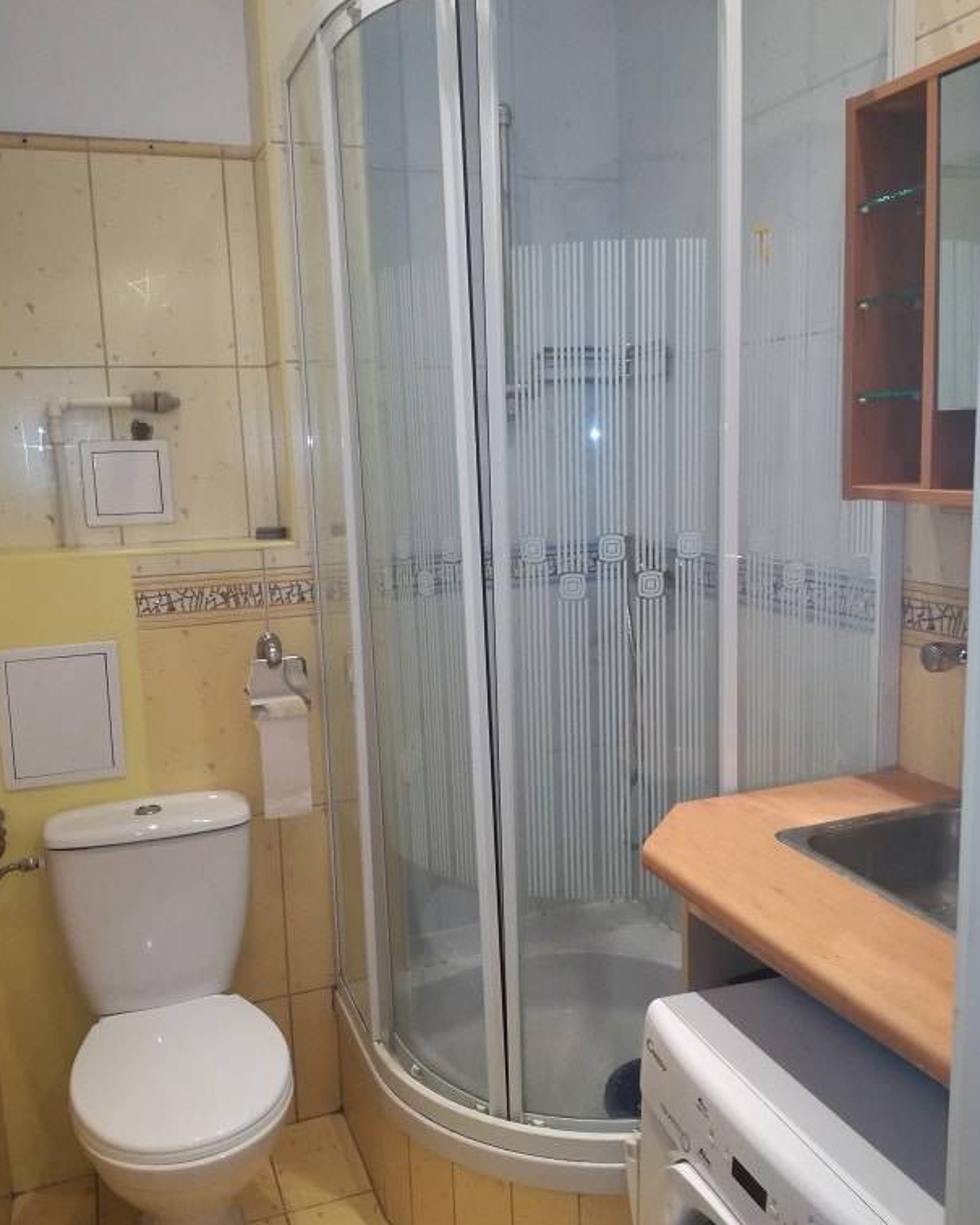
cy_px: 617
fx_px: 1051
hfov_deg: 50.0
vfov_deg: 60.4
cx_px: 489
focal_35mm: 29
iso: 320
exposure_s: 1/33.3
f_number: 2
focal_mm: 3.79
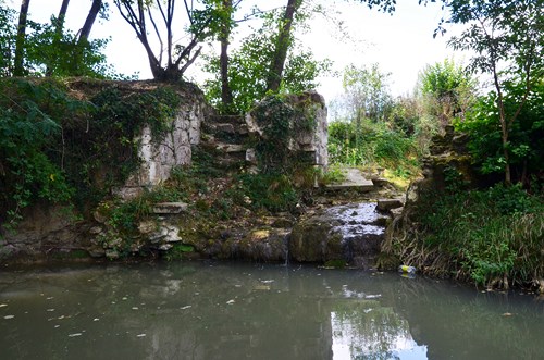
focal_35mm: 30
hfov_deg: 62.0
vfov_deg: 43.4
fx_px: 452
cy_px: 180
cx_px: 272
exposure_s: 1/60
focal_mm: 20
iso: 250
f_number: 10
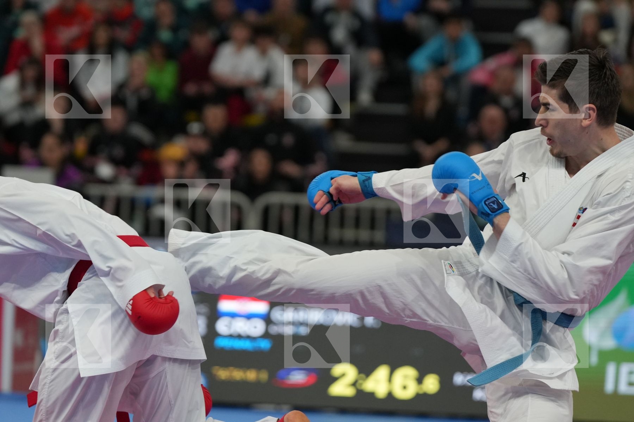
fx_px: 3804
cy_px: 211
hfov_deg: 9.5
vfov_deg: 6.4
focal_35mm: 216
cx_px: 317
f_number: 2.8
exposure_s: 1/1000
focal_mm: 144
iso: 1600
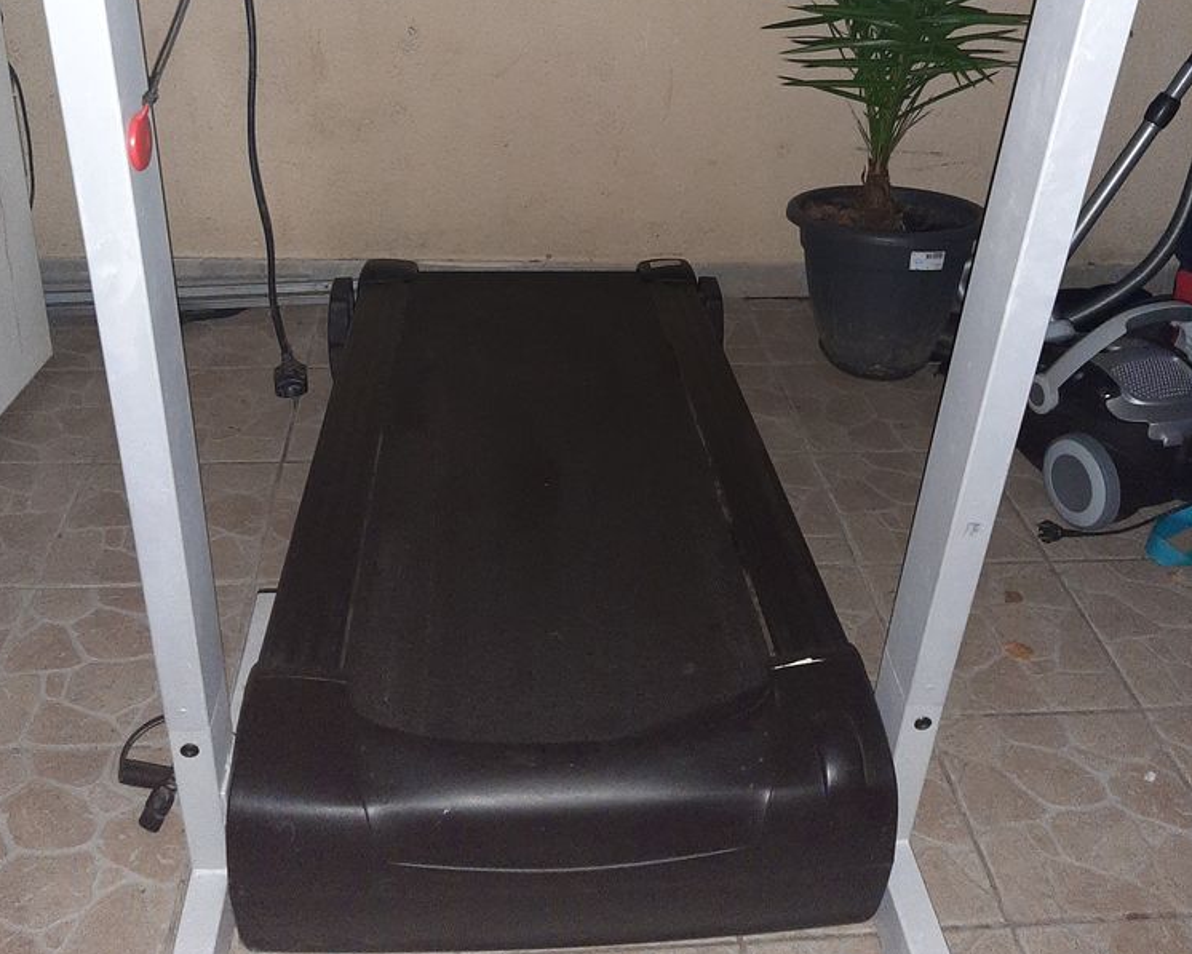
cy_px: 240
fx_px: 1200
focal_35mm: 34
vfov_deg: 42.1
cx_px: 594
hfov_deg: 52.8
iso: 1000
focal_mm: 3.93
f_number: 1.7
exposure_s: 1/17
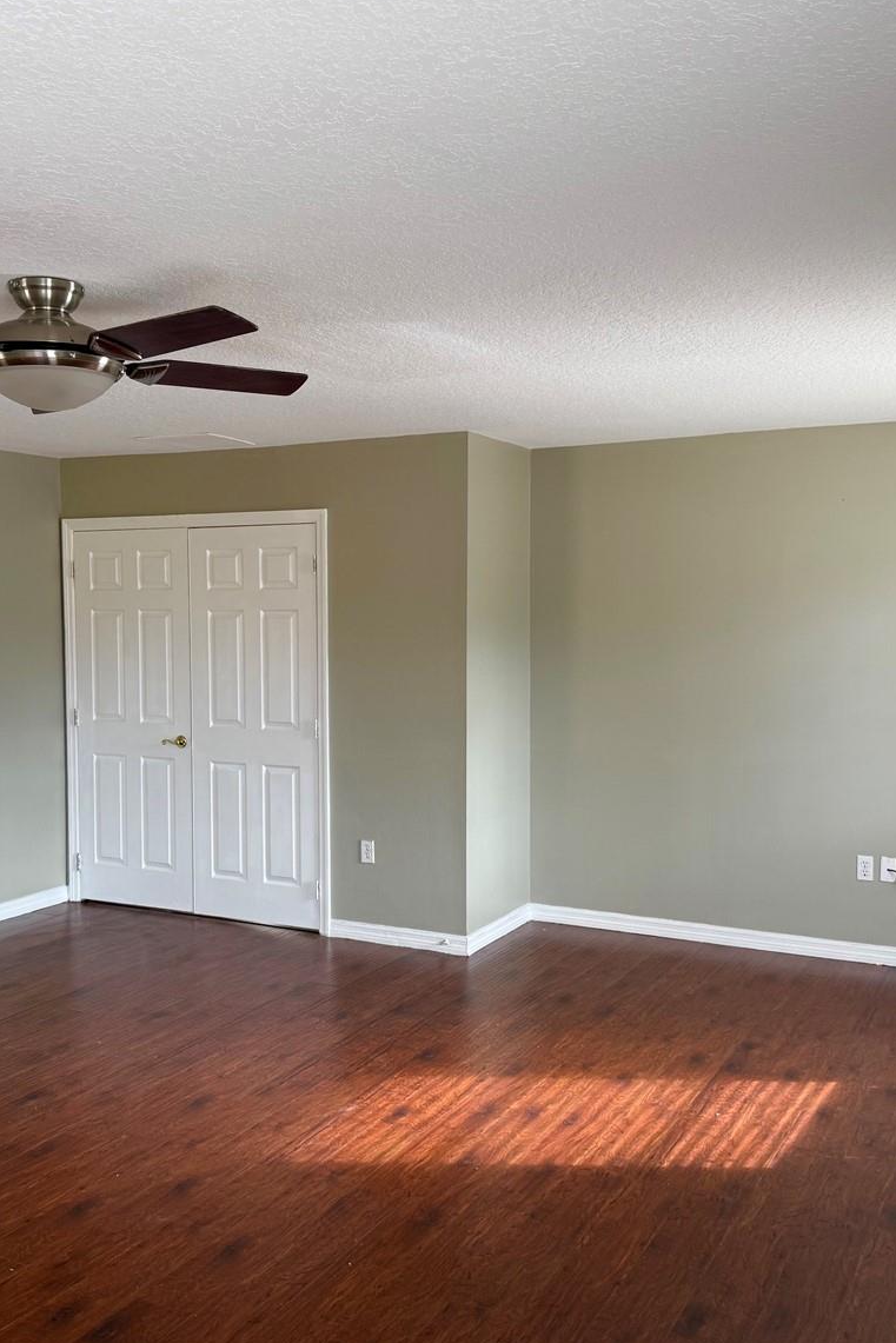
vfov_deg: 54.4
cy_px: 690
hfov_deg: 37.7
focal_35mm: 35
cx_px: 357
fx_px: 1306
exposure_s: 1/121
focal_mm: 6.76
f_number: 1.78
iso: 80
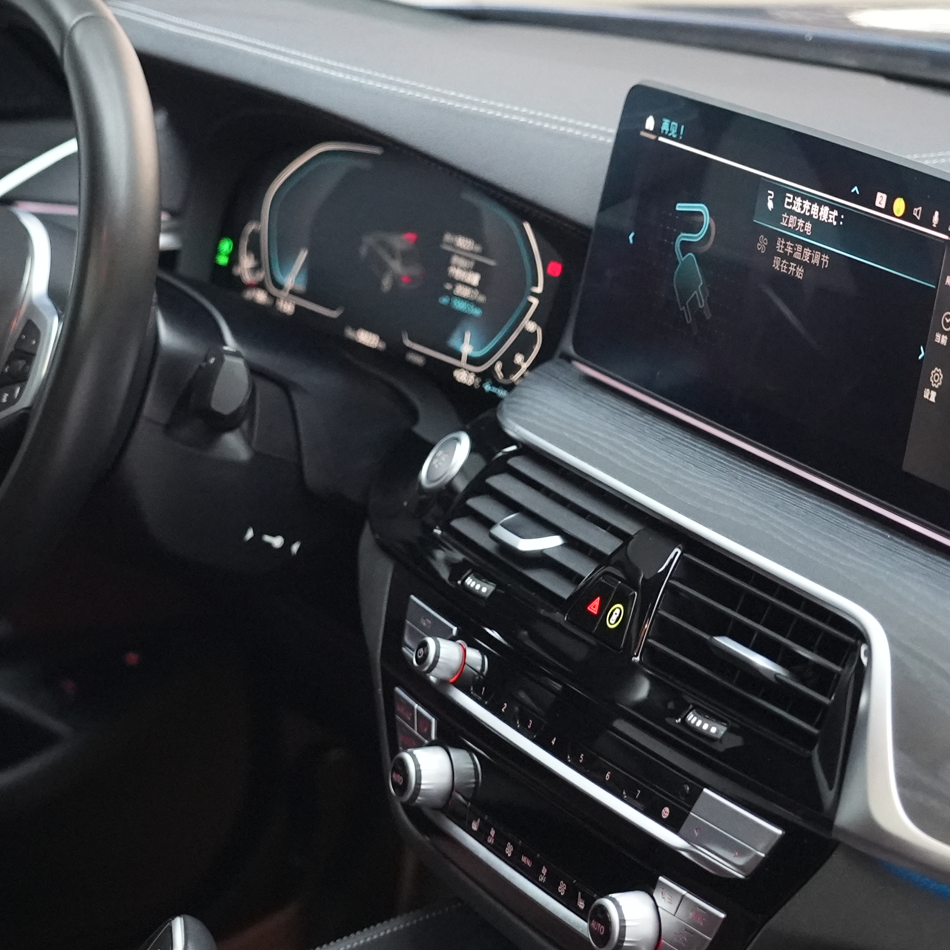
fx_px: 3291
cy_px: 505
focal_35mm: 106
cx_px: 385
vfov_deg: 16.4
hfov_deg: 16.4
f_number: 4
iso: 12800
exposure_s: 1/100
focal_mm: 60
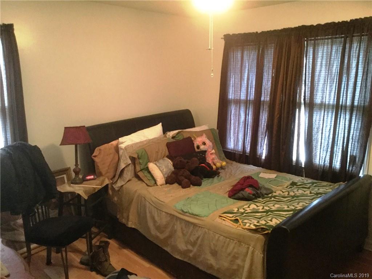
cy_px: 140
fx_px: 333
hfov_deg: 58.4
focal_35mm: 31
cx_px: 186
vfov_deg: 45.4
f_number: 2.4
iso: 640
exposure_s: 1/15
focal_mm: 3.3
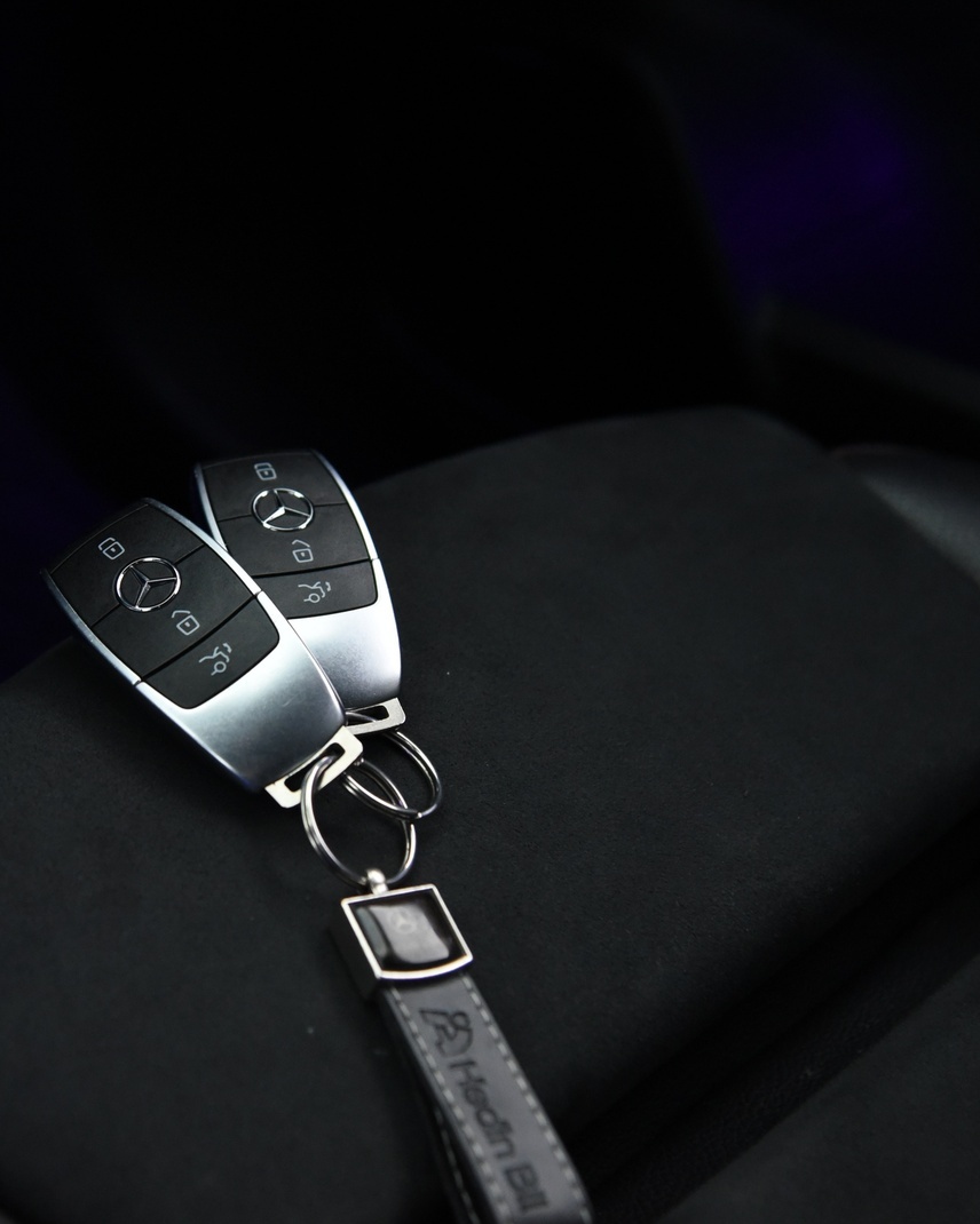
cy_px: 609
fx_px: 2574
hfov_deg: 21.4
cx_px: 248
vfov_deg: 26.8
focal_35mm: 71
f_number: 4
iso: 4000
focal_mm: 50
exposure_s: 1/20
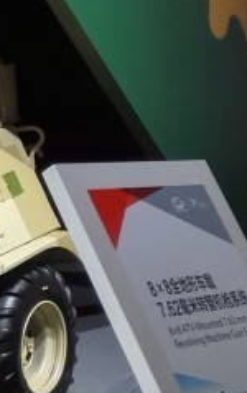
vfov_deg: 17.1
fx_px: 1310
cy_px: 246
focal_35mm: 122
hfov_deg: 10.0
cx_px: -237
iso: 100
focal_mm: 3.8
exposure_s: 1/212
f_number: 2
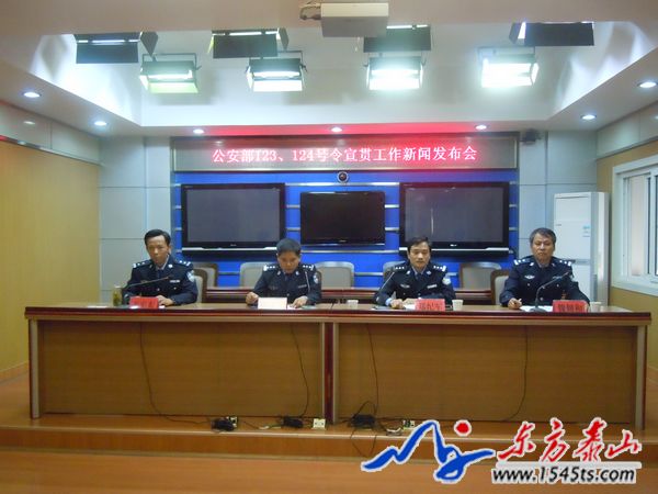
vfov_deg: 46.8
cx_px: 329
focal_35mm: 30
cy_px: 247
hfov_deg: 60.0
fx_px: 570
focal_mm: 5.4
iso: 800
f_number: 3.5
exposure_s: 1/50
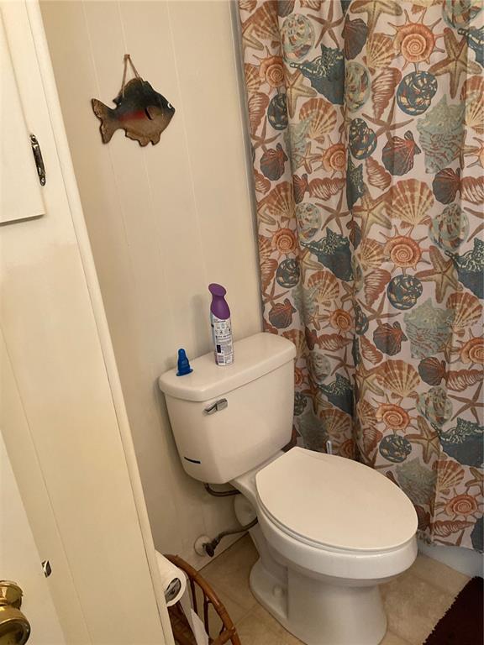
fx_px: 541
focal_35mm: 29
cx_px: 242
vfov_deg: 61.7
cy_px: 322
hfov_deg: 48.2
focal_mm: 3
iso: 125
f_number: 1.8
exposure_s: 1/60
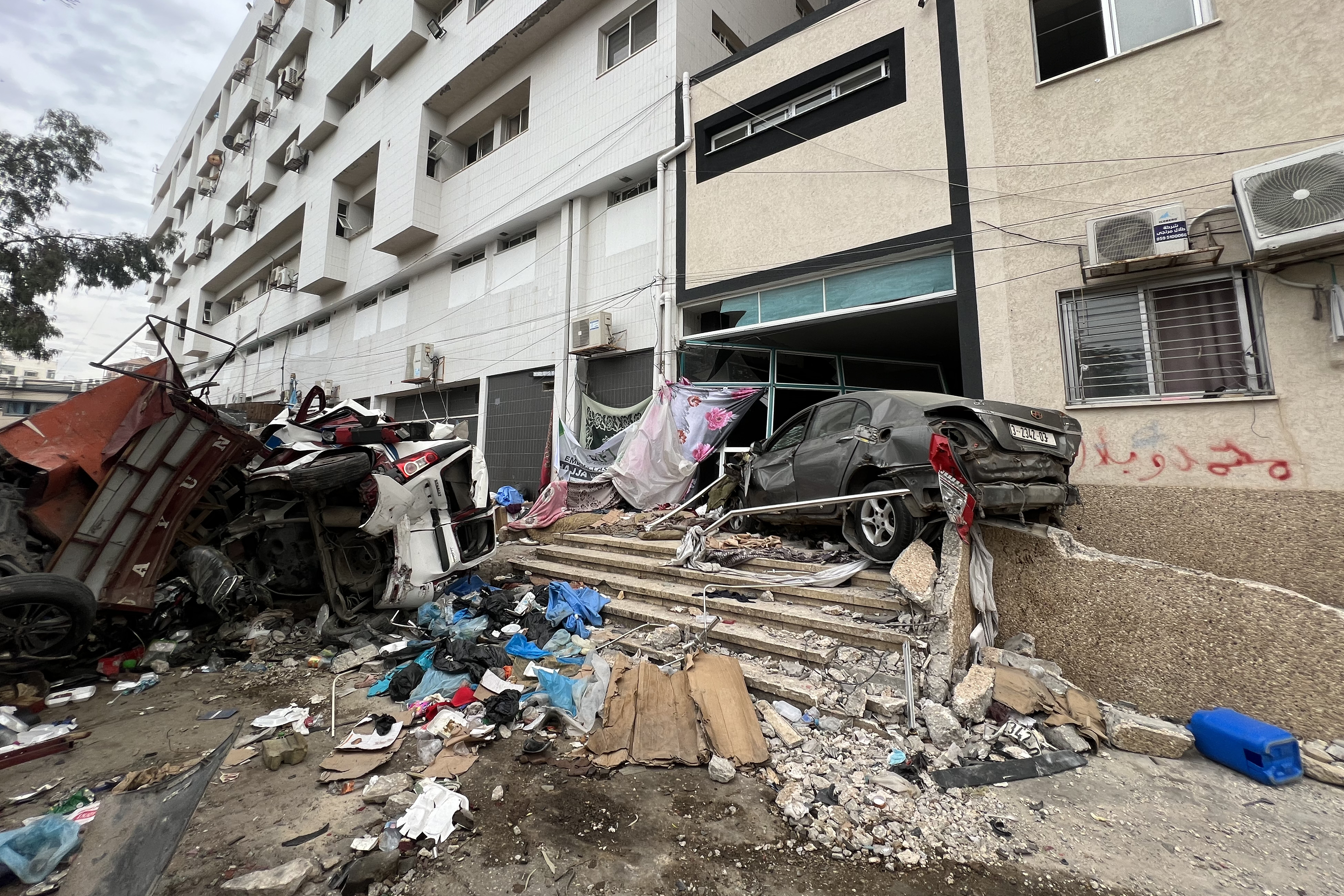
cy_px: 387
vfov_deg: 80.8
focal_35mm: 14
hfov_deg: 104.3
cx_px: 679
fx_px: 523
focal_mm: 1.57
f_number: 1.8
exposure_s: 1/99
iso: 32
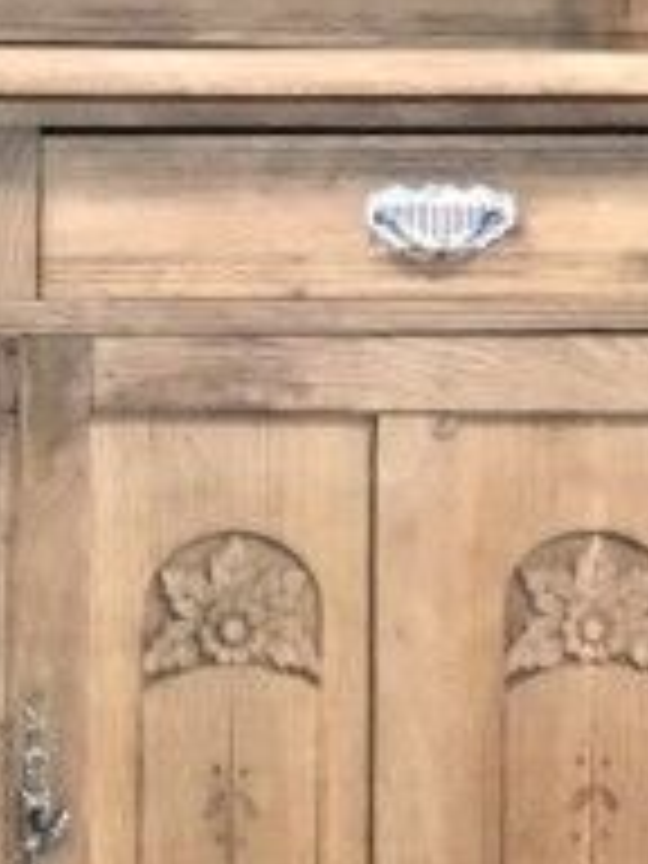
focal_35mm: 129
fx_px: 3220
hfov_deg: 11.3
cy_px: 117
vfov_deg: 15.1
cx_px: -54
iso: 320
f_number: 2.4
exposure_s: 1/17
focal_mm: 3.3
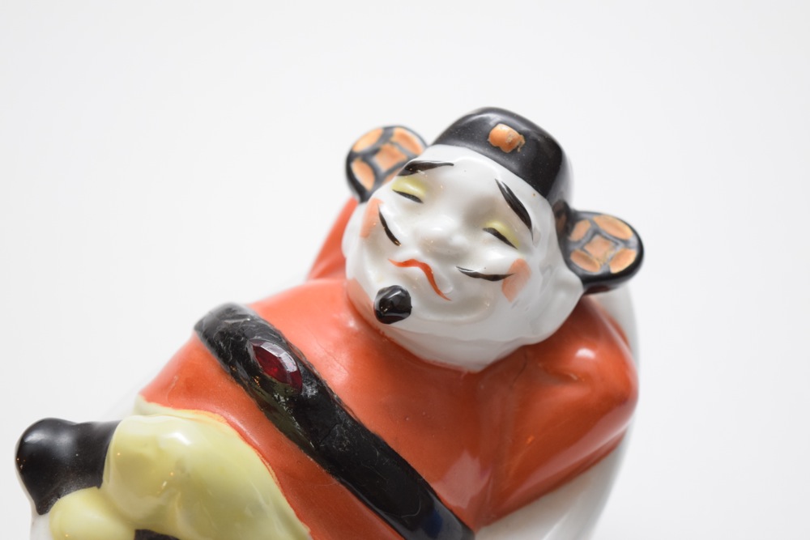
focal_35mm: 82
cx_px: 405
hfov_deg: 24.6
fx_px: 1856
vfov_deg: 16.6
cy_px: 270
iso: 800
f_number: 5.6
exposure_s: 1/60
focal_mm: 55
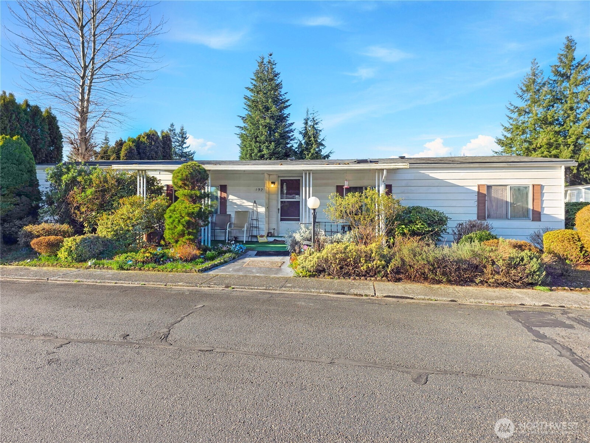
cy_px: 222
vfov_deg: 58.9
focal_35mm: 23
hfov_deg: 73.9
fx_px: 392
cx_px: 295
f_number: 1.7
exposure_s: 1/2897
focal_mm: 6.25
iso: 80
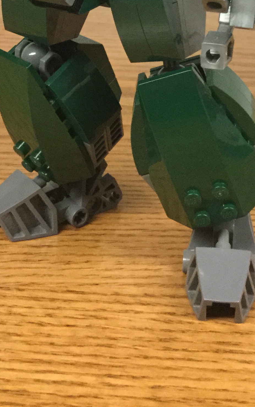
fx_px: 801
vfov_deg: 26.4
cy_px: -36
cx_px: 178
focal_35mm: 72
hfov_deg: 18.0
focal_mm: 3.3
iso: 200
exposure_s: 1/30
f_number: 2.4
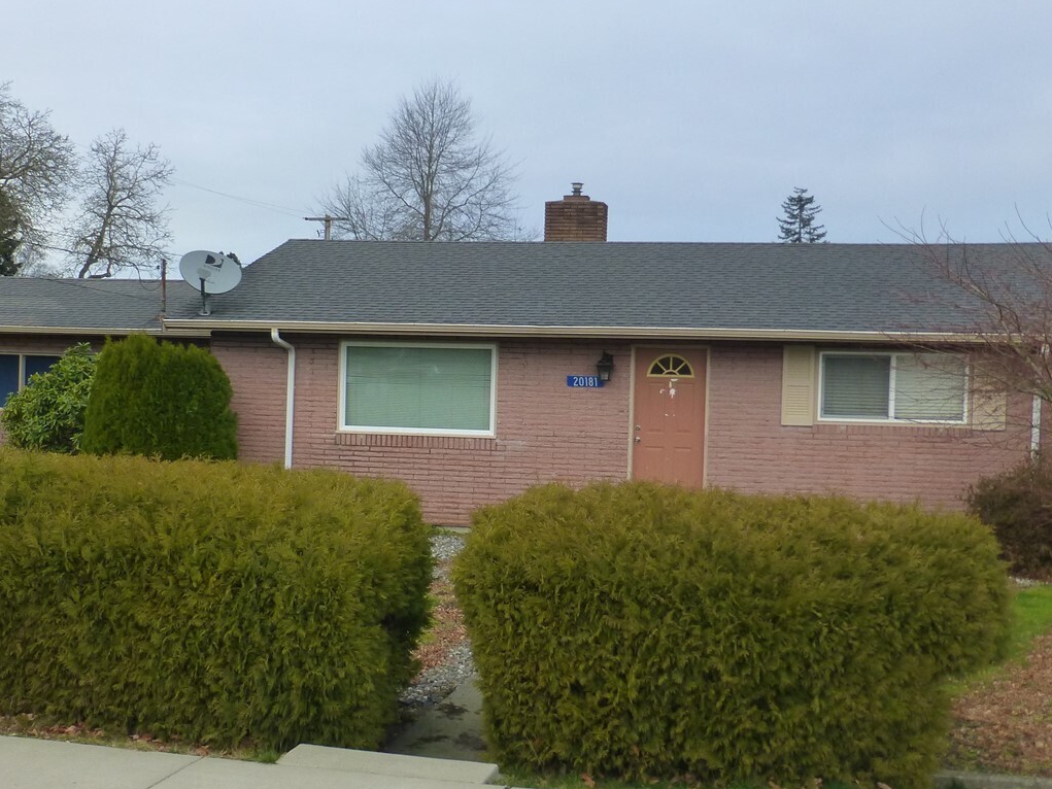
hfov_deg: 40.4
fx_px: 1429
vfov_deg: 30.9
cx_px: 477
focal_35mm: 47
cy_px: 431
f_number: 4
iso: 160
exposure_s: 1/250
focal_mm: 5.4
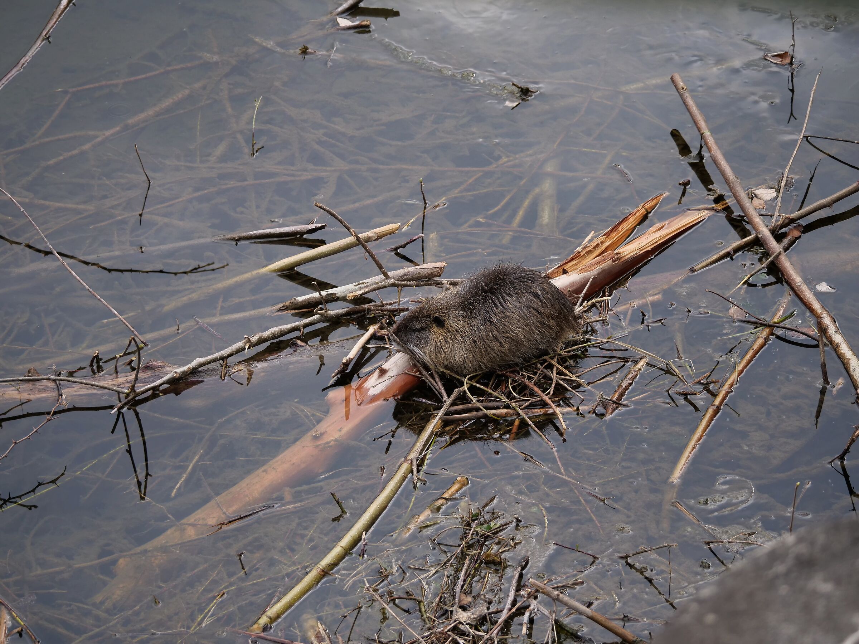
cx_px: 430
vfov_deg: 7.4
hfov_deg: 9.9
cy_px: 322
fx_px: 4963
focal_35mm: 200
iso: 400
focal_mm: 100
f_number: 4
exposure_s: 1/400
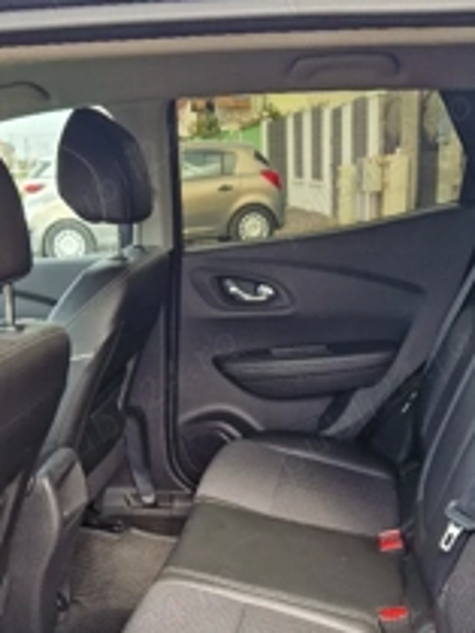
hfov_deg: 32.8
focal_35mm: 44
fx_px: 804
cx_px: 200
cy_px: 439
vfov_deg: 42.2
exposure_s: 1/182
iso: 50
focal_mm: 5.4
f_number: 1.8
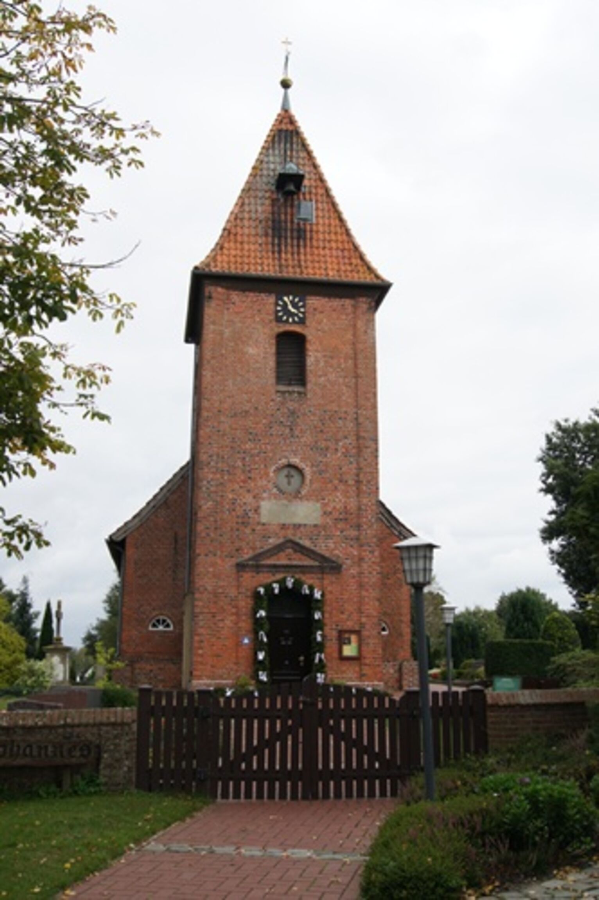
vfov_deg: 49.6
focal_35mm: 39
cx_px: 300
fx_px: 974
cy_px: 450
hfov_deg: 34.2
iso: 400
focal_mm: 26
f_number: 11
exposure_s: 1/200
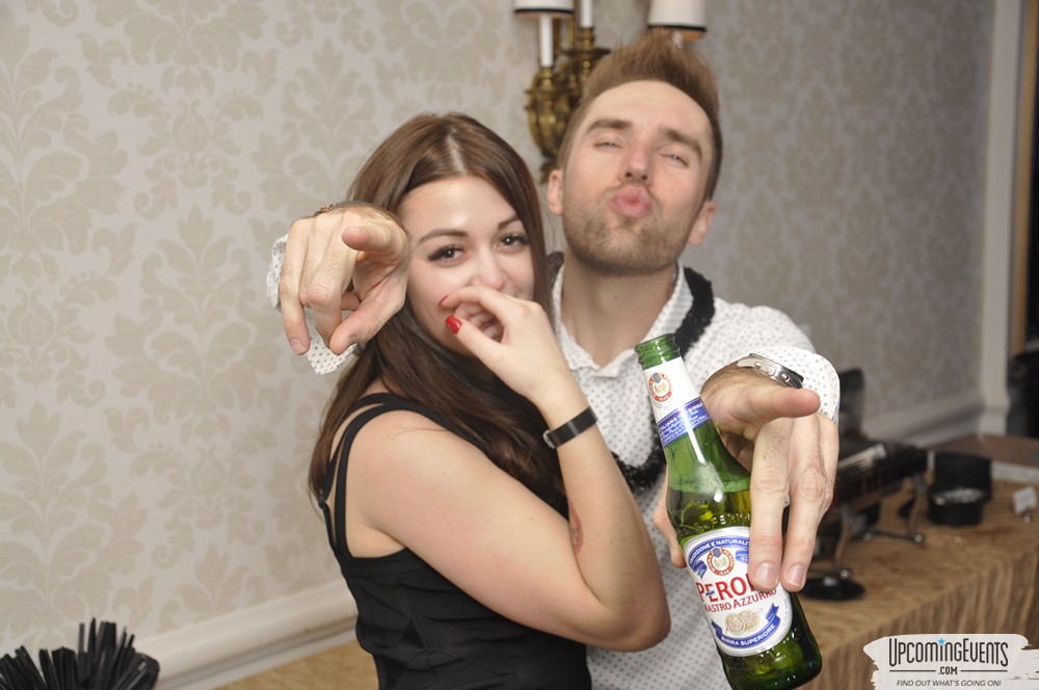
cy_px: 345
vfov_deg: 28.0
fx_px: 1384
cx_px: 520
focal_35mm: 48
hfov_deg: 41.2
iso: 400
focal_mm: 32
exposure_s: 1/60
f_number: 5
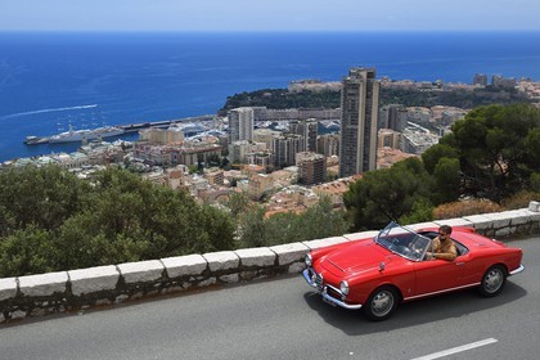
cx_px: 270
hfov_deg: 54.4
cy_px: 180
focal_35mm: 35
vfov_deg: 37.9
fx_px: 525
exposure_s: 1/500
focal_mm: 35
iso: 400
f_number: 14
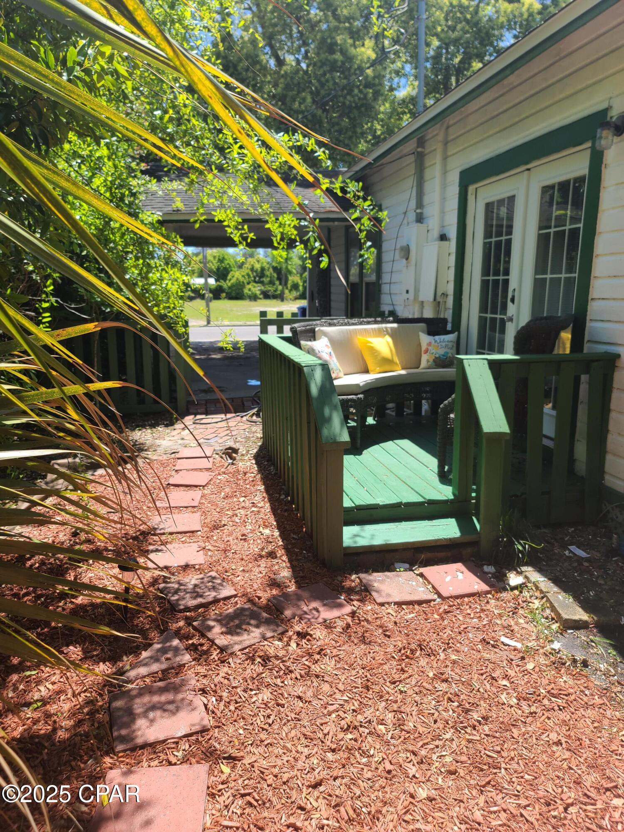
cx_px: 312
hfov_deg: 54.9
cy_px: 416
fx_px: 601
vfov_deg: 69.4
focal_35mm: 25
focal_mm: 7
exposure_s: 1/483
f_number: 1.8
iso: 16
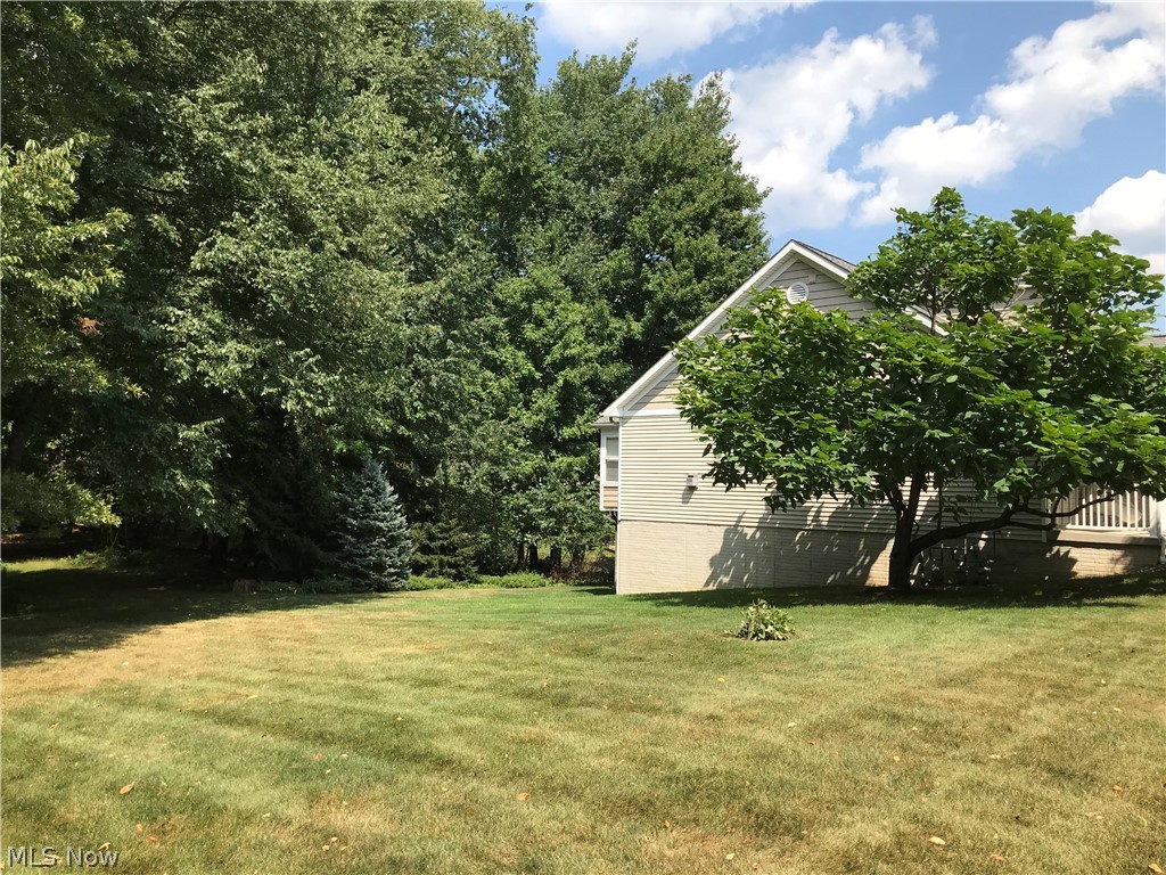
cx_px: 583
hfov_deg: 63.4
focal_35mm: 28
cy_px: 438
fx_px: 943
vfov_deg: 49.7
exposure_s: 1/1408
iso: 20
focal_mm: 3.99
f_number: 1.8
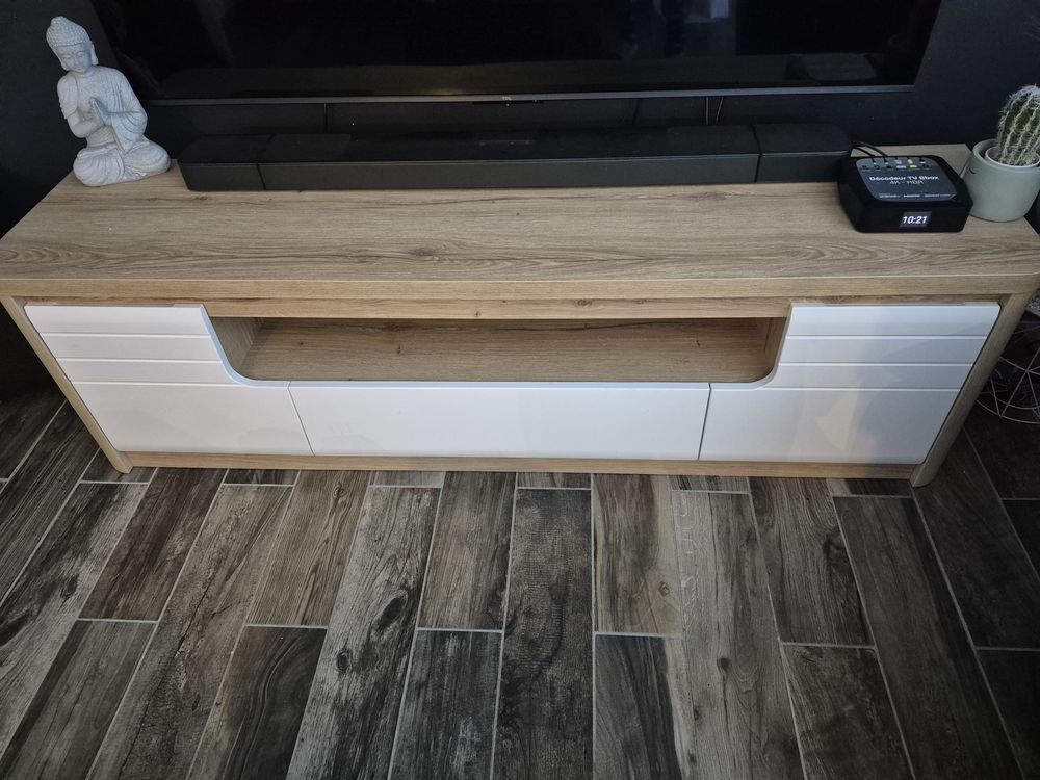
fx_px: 691
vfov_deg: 58.9
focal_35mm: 23
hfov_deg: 73.9
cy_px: 390
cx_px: 520
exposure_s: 1/100
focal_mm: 5.4
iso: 1600
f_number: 1.8
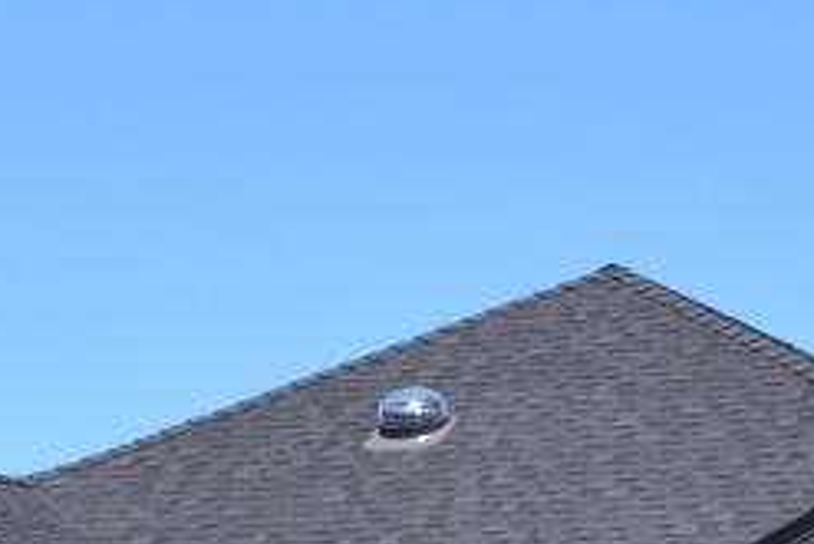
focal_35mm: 203
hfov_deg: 10.1
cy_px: 626
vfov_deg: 6.7
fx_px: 4597
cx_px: 231
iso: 100
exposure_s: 1/320
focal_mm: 31
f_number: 8
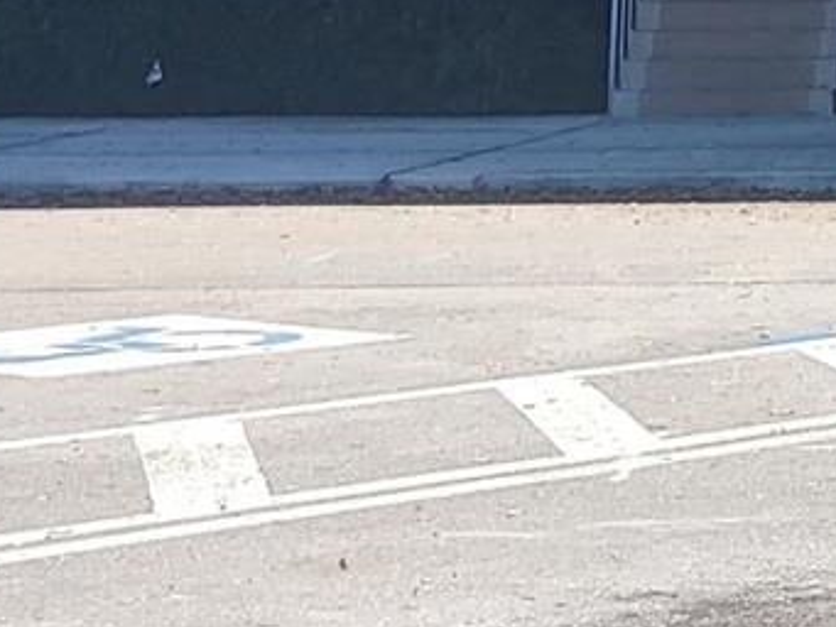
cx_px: 1770
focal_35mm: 156
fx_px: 3769
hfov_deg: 11.2
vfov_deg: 9.1
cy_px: -539
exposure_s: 1/1402
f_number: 1.8
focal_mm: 5.4
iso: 40
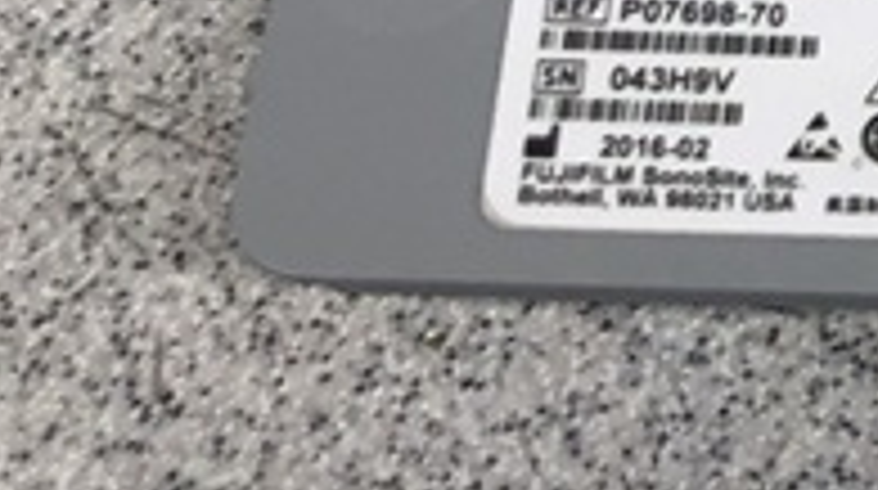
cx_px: 1621
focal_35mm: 158
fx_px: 3673
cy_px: -895
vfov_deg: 7.0
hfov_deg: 12.4
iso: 64
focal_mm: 3.99
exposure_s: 1/120
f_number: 1.8
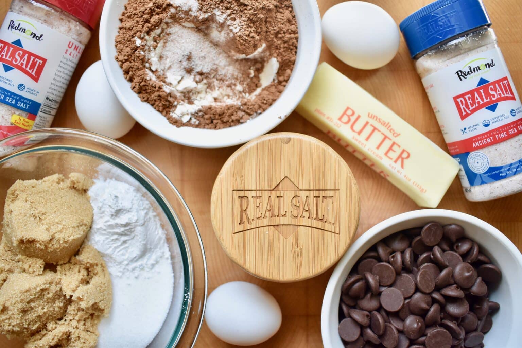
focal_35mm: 33
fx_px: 478
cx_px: 261
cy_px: 174
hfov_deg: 57.2
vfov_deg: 40.0
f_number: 3.8
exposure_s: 1/125
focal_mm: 22
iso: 640
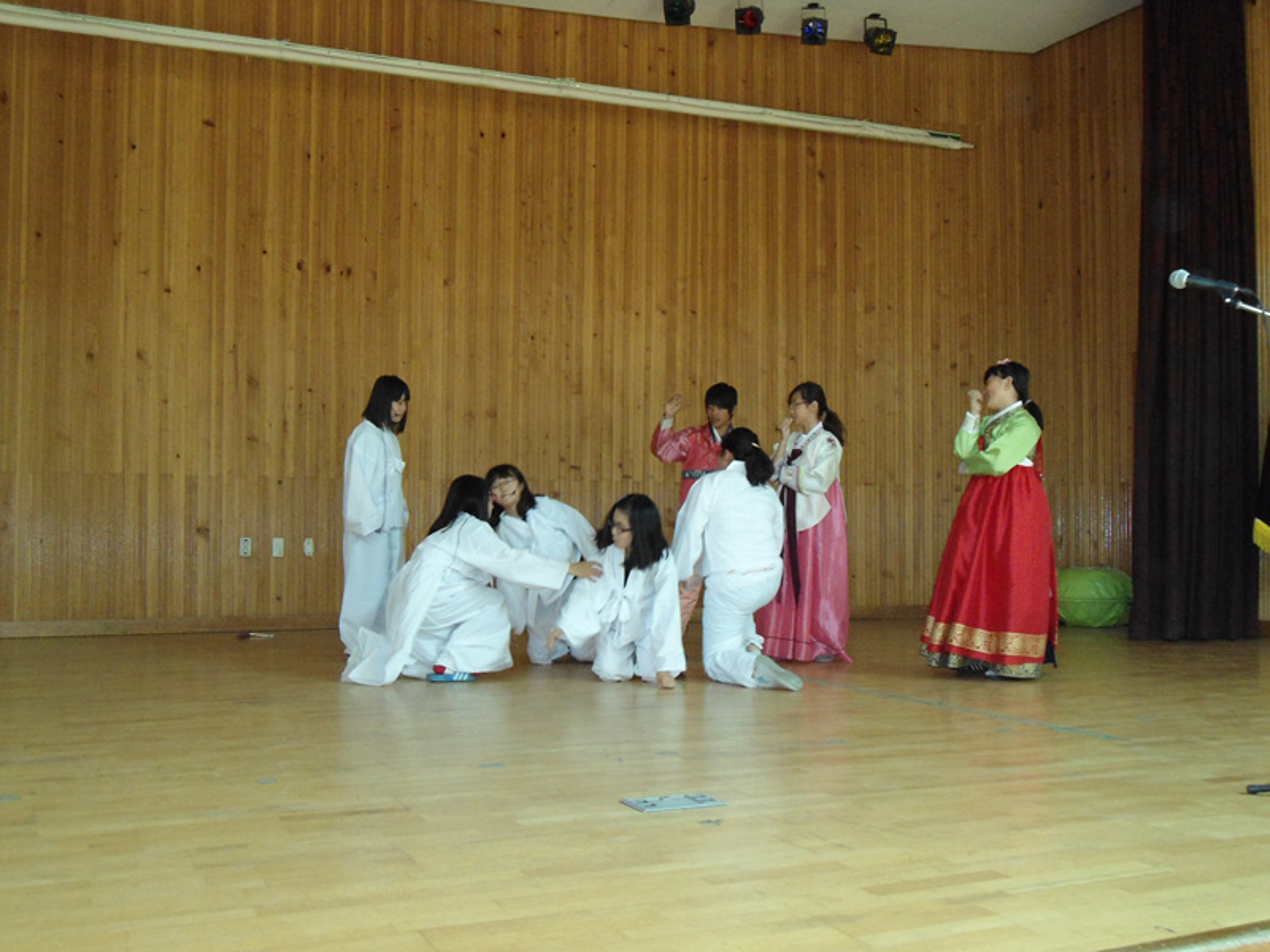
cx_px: 635
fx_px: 1357
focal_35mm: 37
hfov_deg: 50.1
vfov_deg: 38.7
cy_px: 476
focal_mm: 6.7
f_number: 3.2
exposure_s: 1/40
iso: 400
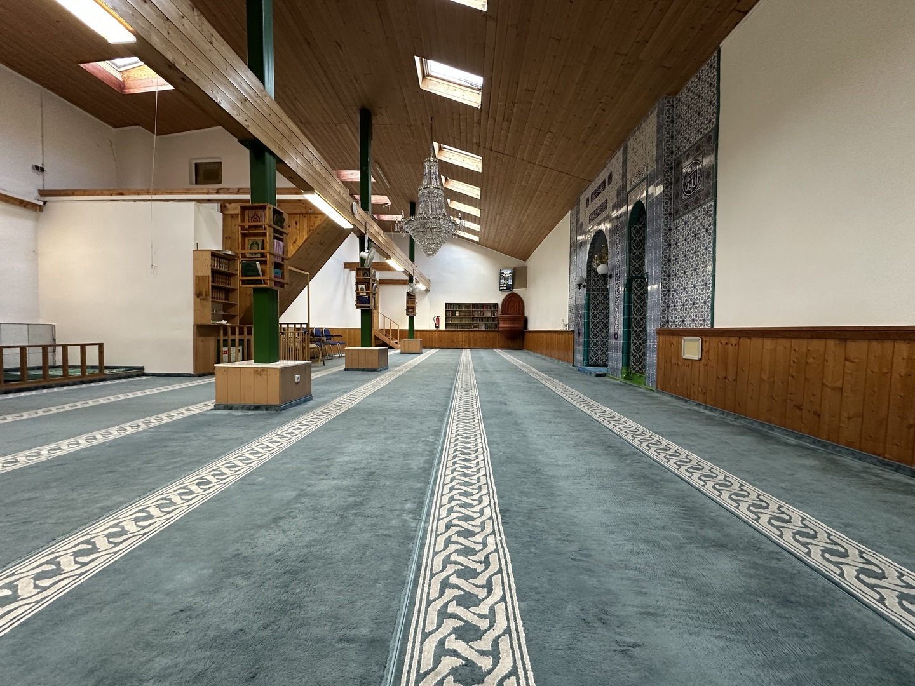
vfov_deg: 85.7
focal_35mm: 14
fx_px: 370
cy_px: 343
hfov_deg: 102.1
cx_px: 458
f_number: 2.2
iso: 250
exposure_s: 1/50
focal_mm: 2.22
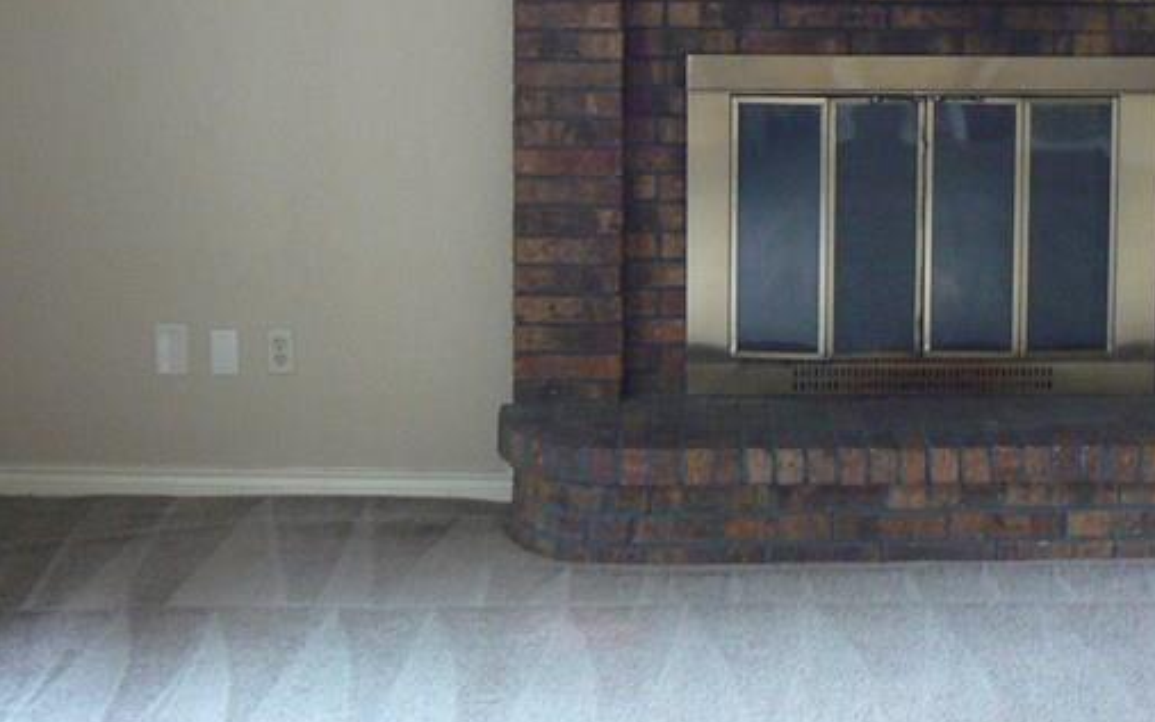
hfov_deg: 26.4
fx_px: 2424
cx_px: 870
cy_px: -7
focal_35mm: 77
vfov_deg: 16.6
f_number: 2.8
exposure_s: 1/13
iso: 200
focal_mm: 6
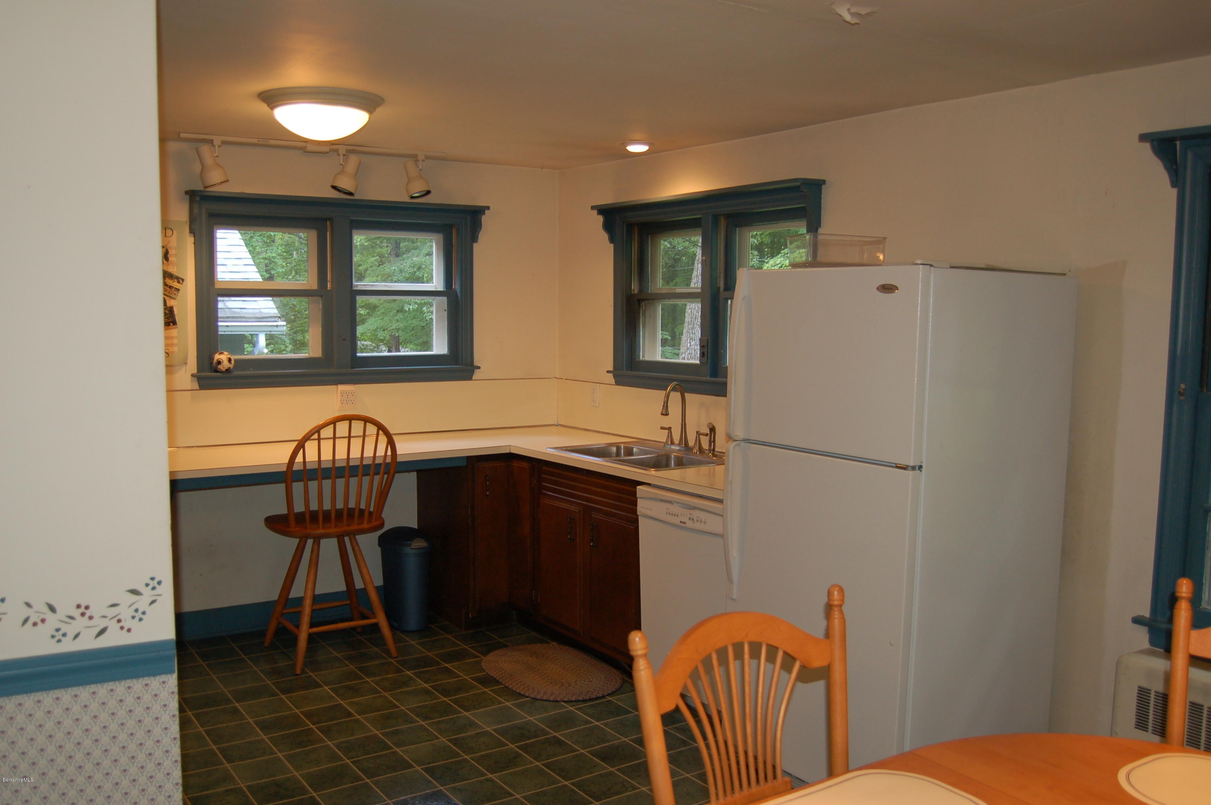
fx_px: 1109
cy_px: 402
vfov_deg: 39.9
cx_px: 606
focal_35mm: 33
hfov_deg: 57.3
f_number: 3.8
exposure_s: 1/60
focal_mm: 22
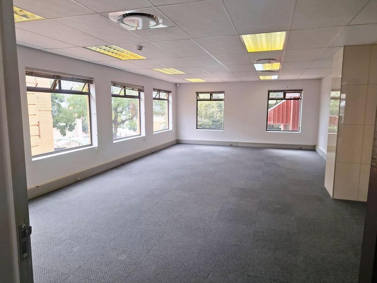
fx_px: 250
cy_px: 142
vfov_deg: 58.9
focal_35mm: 23
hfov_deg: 73.9
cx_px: 188
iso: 40
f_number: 1.8
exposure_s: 1/203
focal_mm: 5.54
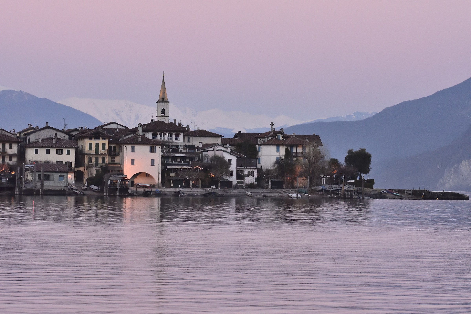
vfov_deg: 7.6
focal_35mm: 180
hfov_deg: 11.4
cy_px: 157
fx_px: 2355
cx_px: 236
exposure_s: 1/320
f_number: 8
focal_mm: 120
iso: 2500
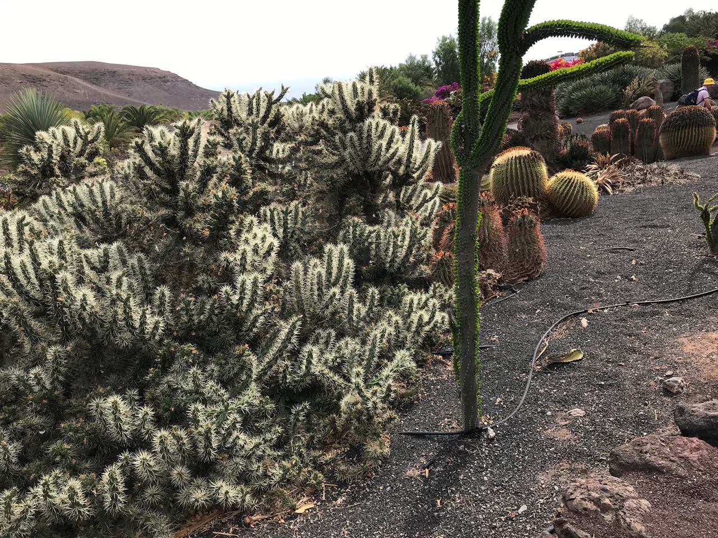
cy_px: 269
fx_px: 581
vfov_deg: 49.7
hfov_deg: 63.4
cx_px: 359
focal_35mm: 28
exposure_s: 1/887
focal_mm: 3.99
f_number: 1.8
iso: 20
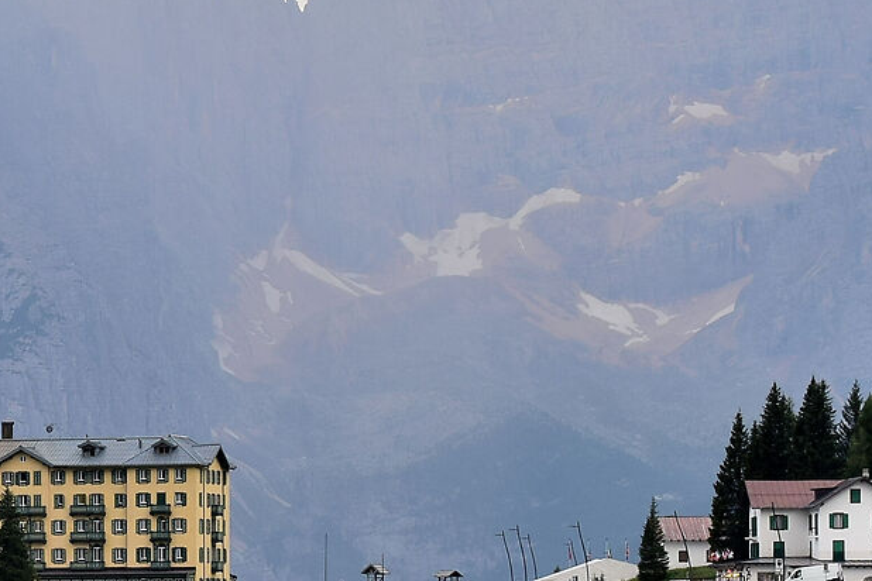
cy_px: 660
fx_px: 4940
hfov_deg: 9.8
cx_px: -375
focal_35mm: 204
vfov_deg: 6.7
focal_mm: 35
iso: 100
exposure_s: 1/10
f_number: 9
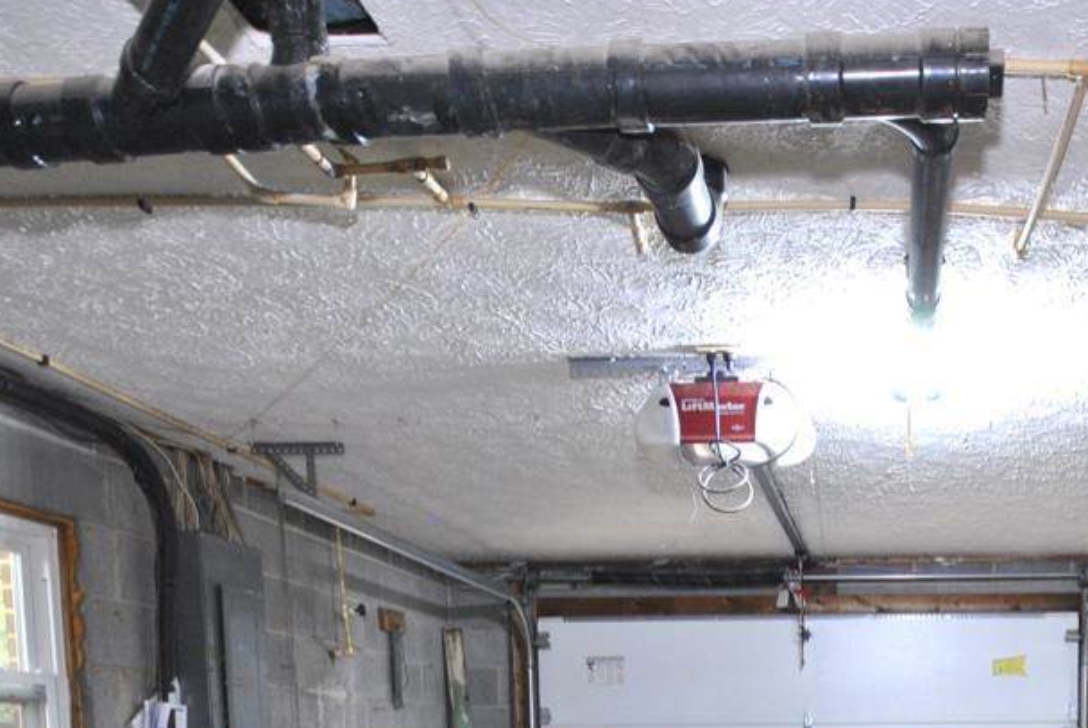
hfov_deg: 49.3
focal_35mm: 37
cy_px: 878
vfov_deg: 30.5
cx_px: 843
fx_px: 1120
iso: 400
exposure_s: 1/20
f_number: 4
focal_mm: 10
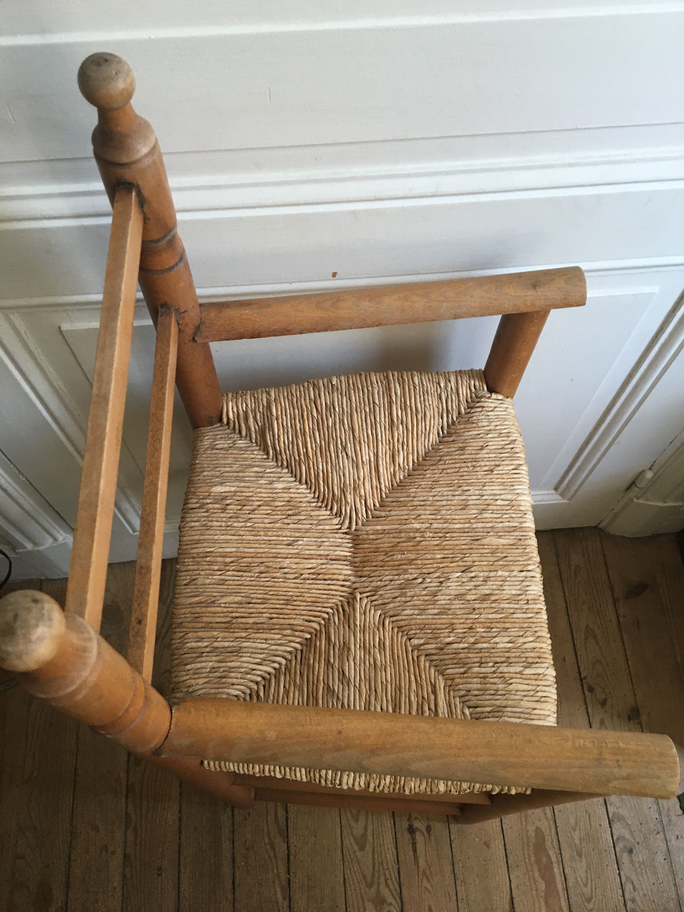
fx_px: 764
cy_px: 456
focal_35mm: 29
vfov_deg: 61.7
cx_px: 342
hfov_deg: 48.2
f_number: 2.2
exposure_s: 1/33
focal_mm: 4.15
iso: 64
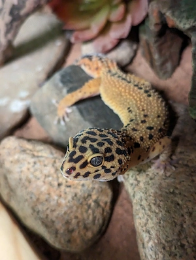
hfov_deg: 30.4
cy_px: 130
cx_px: 98
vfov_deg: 39.6
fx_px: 361
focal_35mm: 48
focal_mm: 6.81
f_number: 1.85
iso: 951
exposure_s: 1/23.9
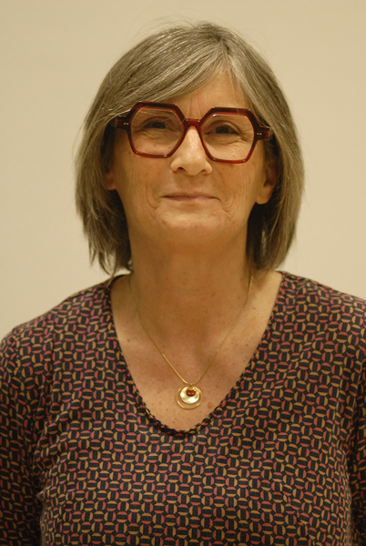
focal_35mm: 270
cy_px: 273
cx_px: 183
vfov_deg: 7.6
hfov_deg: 5.1
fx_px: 4103
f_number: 2.8
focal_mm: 180
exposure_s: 1/80
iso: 640
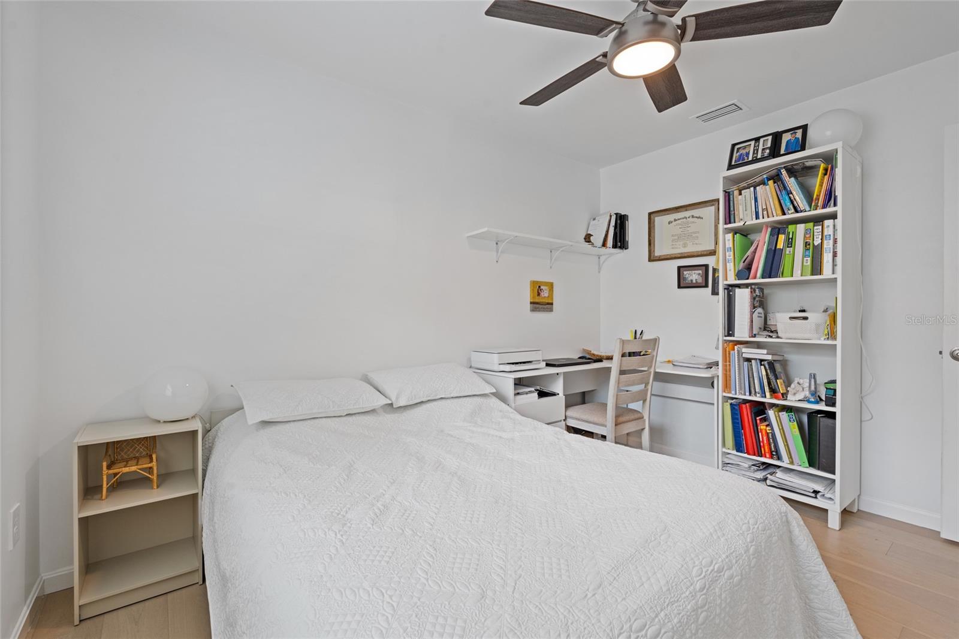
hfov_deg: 96.7
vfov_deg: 73.7
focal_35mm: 16
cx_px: 480
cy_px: 320
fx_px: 426
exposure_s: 1/6
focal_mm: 16
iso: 250
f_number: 7.1
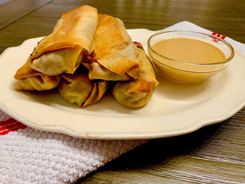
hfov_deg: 67.3
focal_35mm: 26
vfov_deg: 53.1
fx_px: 184
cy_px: 92
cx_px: 122
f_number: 1.8
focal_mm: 4.25
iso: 125
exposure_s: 1/60
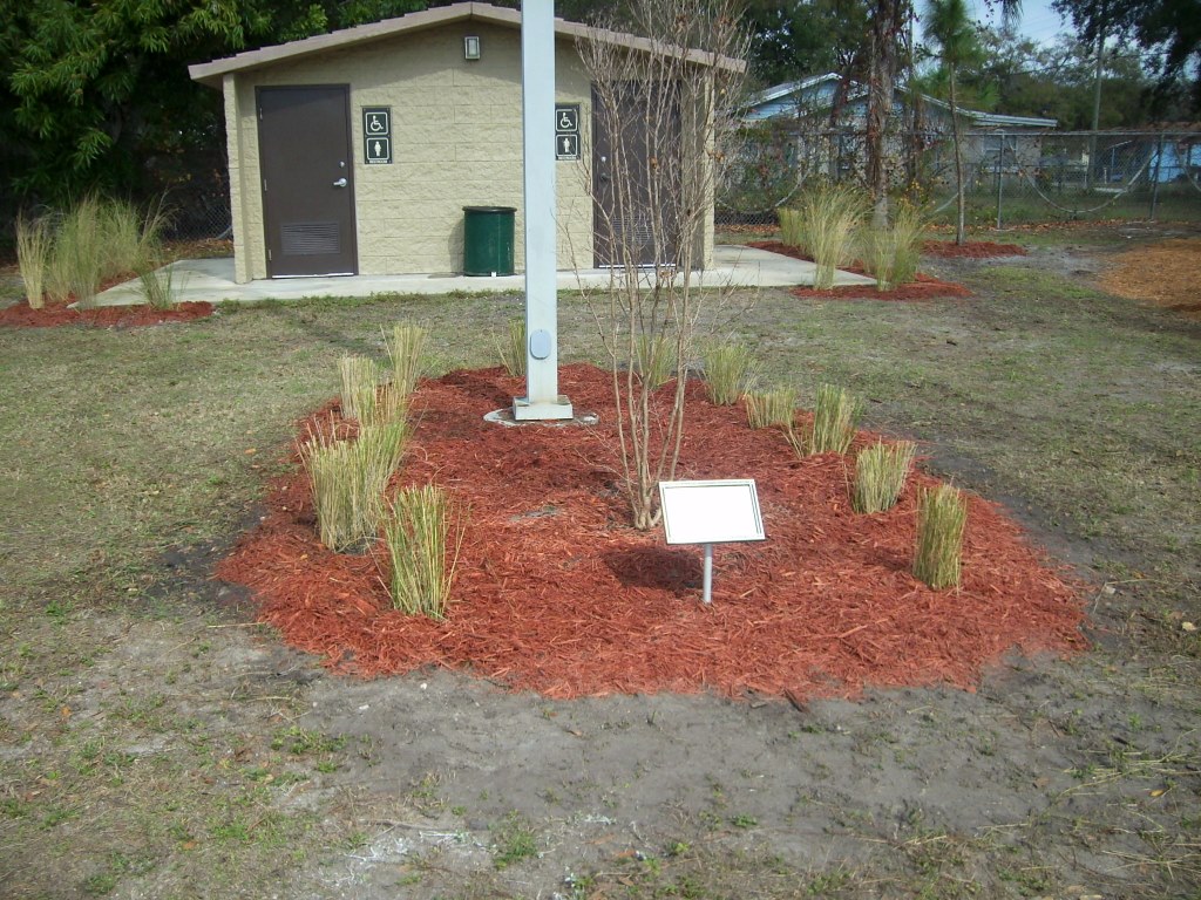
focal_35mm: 32
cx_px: 600
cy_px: 450
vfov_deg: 44.2
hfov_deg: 56.8
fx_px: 1110
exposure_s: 1/161
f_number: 7.1
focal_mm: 5.99
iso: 50
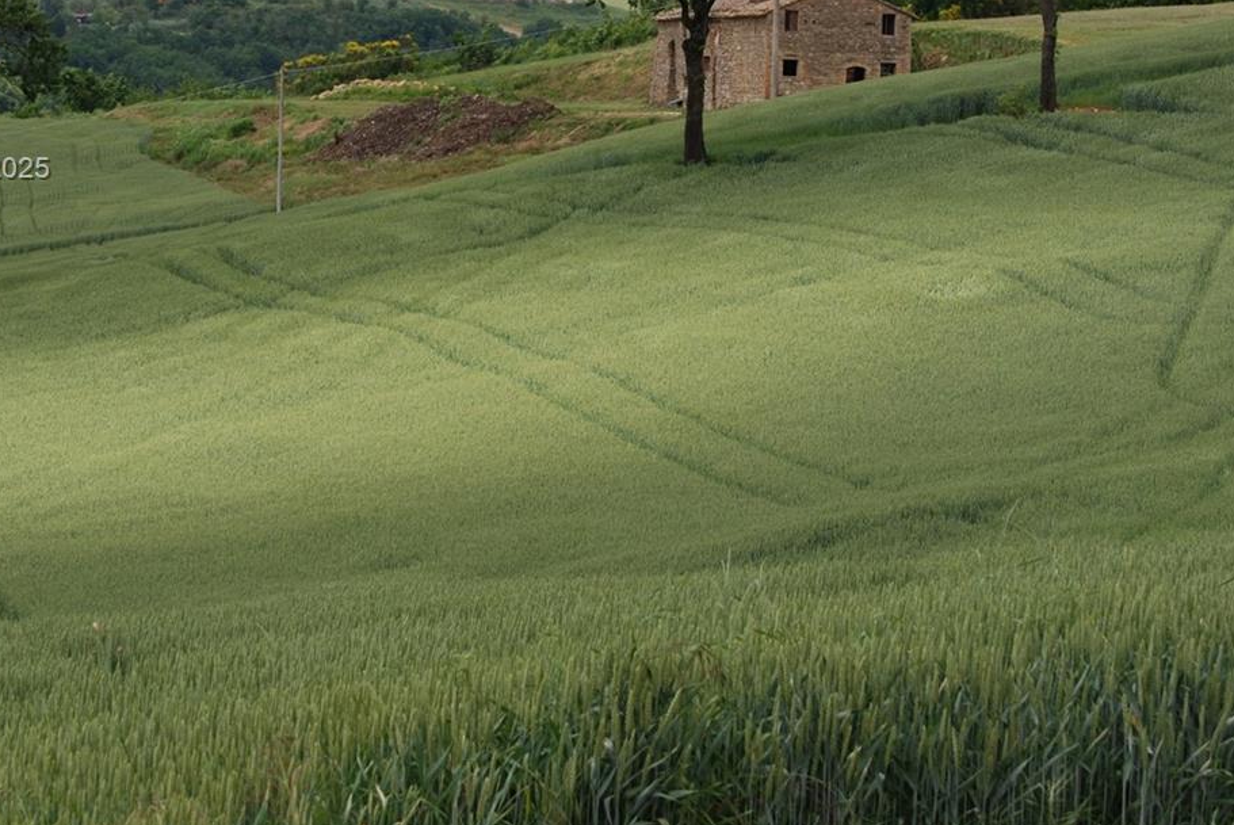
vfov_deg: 9.5
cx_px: 700
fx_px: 4970
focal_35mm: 145
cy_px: 171
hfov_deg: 14.1
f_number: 8
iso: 100
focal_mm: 55
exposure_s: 1/250
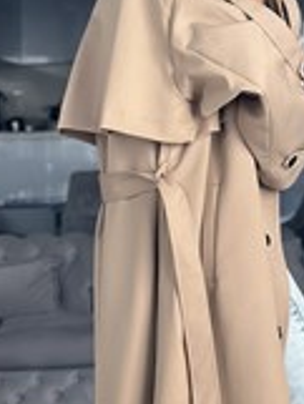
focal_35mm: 151
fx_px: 1766
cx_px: 204
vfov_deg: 13.0
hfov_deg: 9.8
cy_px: 296
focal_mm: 6.86
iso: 100
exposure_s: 1/172
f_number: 1.78
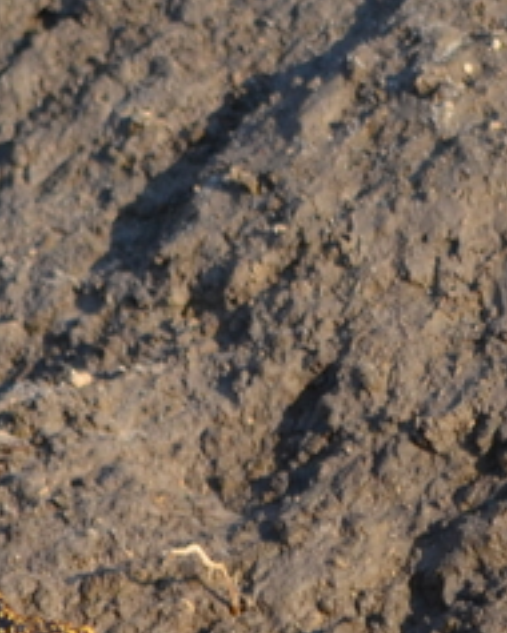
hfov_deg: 0.7
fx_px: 42616
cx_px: -558
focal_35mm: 2275
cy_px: 743
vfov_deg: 0.9
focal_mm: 300
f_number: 5.6
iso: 320
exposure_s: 1/500
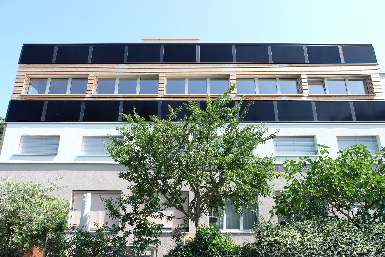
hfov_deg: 73.7
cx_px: 192
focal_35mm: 24
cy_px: 128
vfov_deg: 53.1
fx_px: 257
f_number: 5.6
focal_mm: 16
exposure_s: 1/180
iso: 200
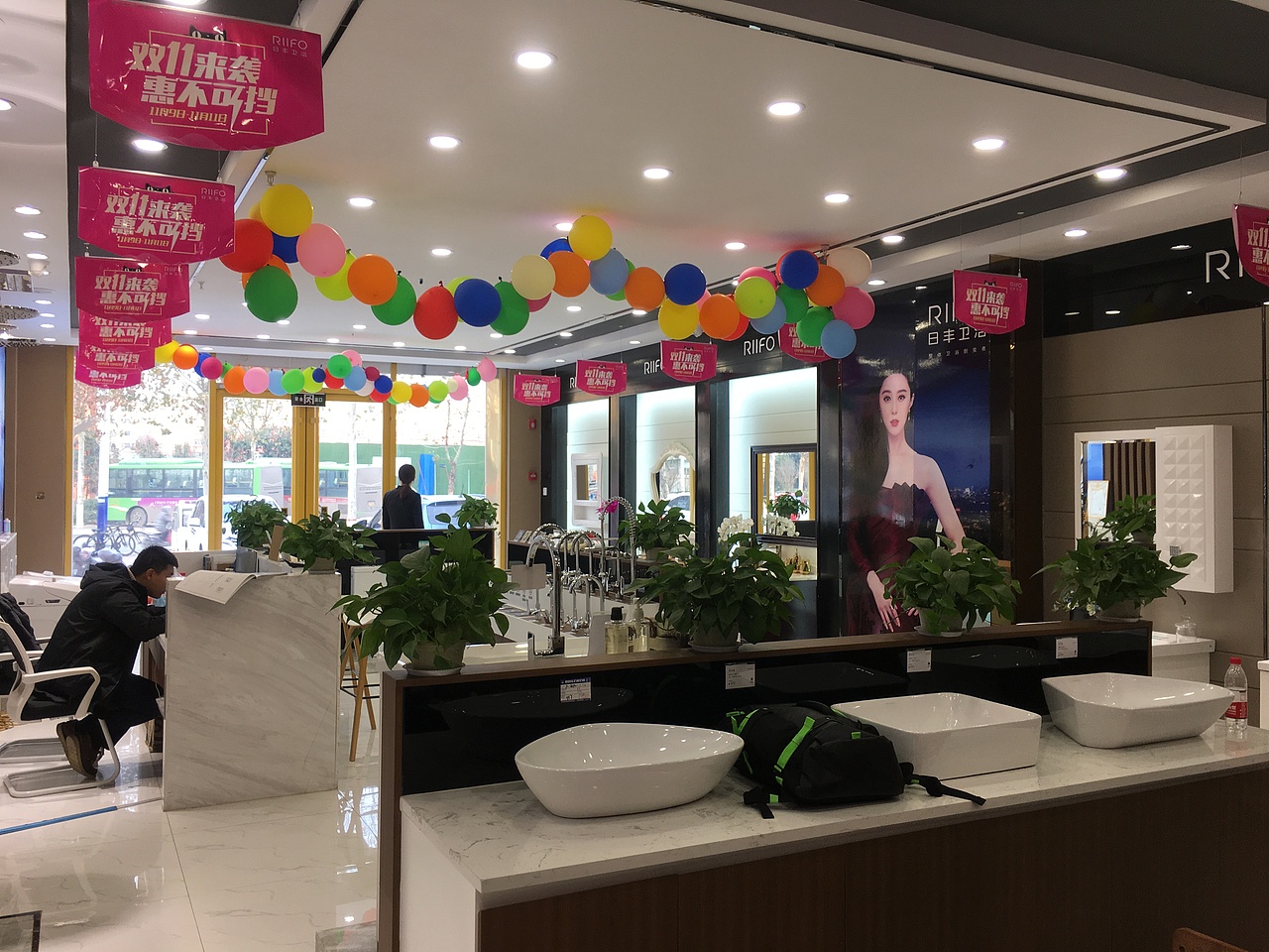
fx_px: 1063
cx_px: 634
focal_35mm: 29
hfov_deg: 61.7
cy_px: 476
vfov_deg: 48.2
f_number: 2.2
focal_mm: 4.15
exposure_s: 1/50
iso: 25
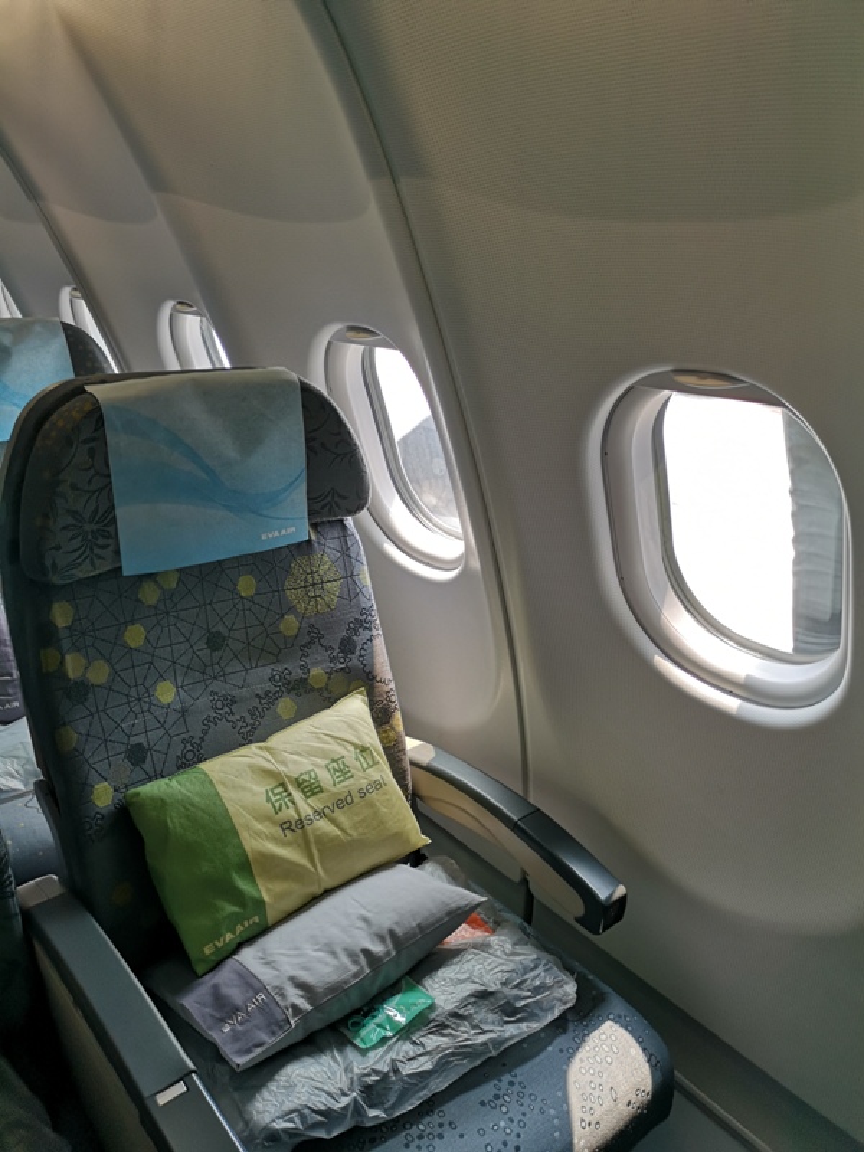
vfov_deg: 65.3
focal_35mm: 27
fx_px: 899
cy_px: 576
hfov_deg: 51.4
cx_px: 432
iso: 50
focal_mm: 3.95
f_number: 1.8
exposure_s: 1/194
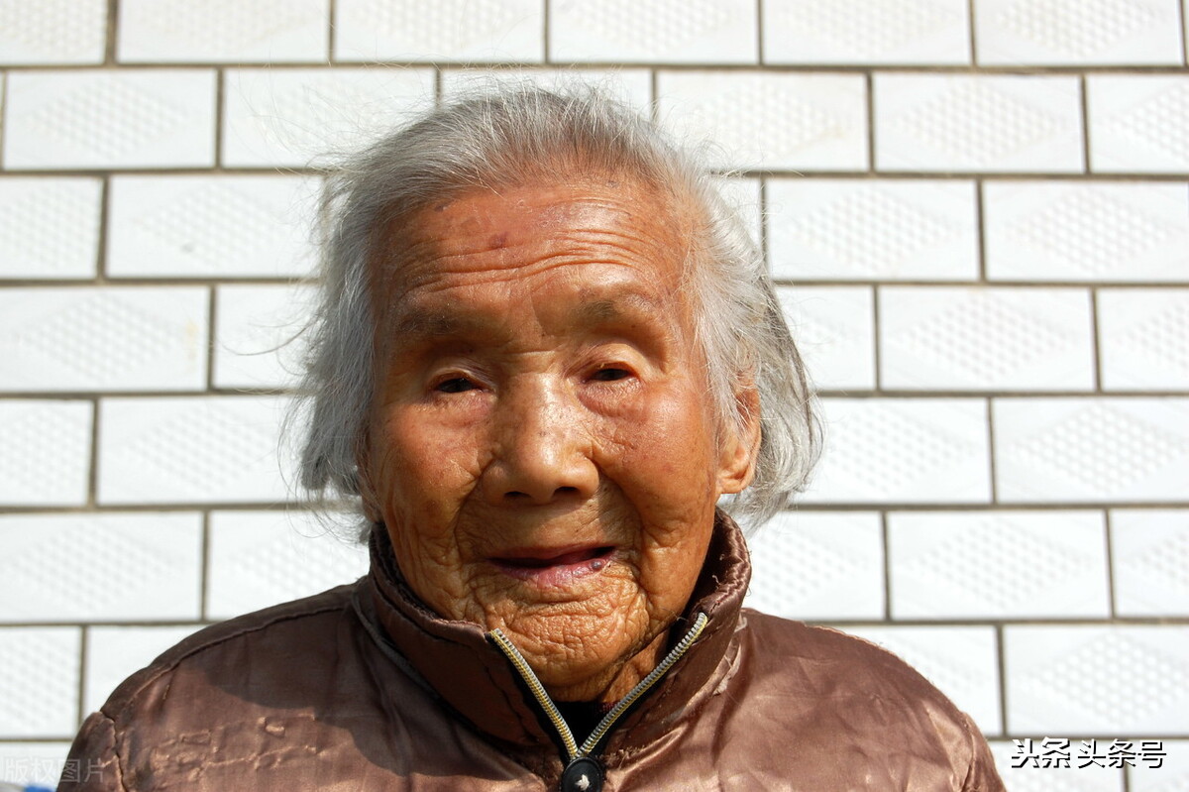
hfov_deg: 24.6
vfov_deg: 16.5
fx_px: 2724
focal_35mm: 82
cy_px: 396
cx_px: 594
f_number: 9
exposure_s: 1/320
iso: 200
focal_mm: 55
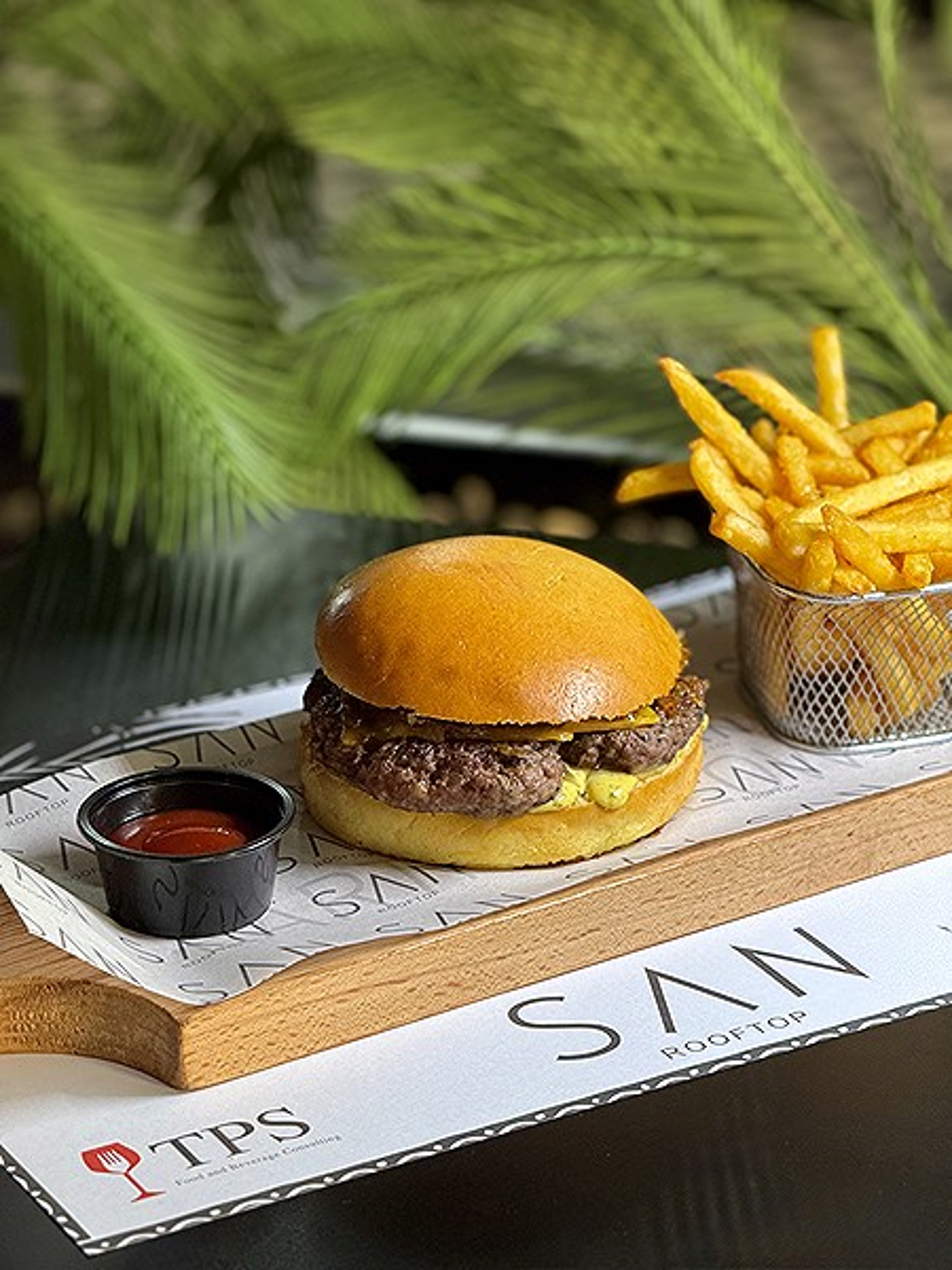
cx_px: 476
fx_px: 4400
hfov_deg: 12.3
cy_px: 635
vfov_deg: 16.4
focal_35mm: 120
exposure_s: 1/50
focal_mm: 15.66
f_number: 2.8
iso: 160
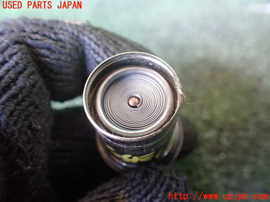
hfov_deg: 60.0
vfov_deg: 46.8
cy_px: 101
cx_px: 135
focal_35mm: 30
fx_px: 234
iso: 800
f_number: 2.3
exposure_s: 1/40
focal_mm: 5.4
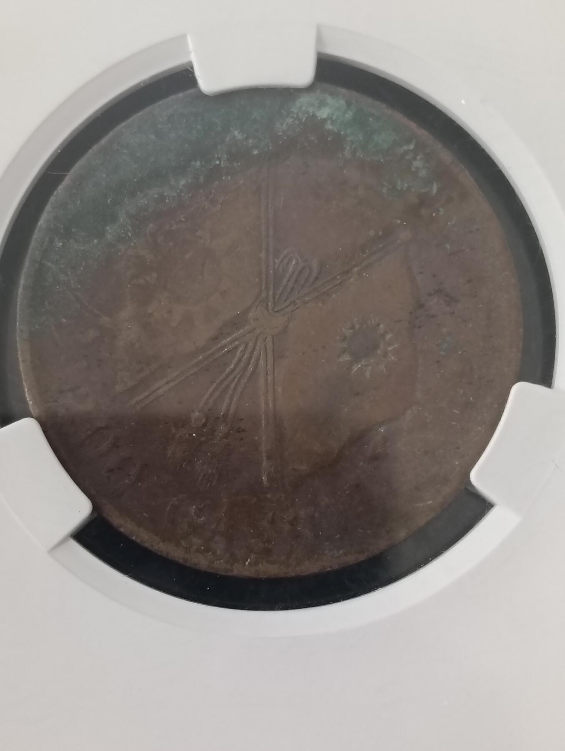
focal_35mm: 59
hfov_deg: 24.9
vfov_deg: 32.7
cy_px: 376
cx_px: 282
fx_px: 1281
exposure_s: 1/33.3
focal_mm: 3.98
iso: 400
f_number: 1.8
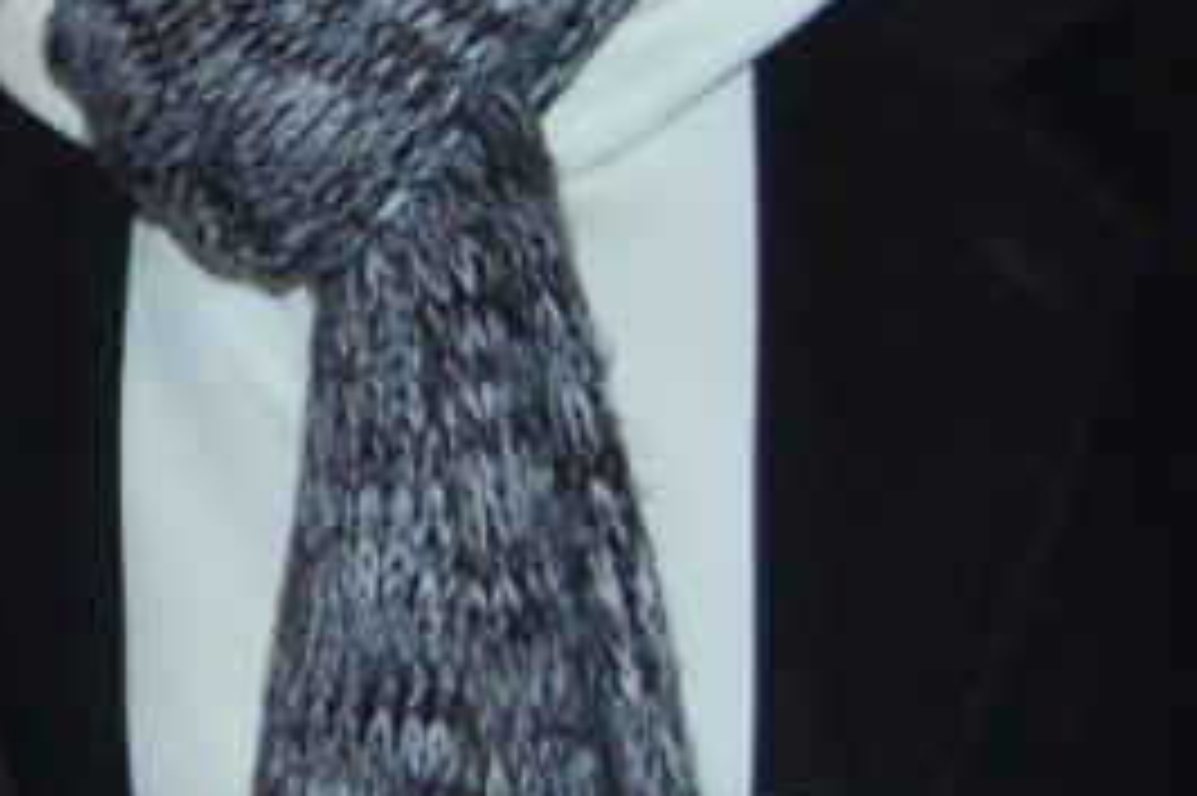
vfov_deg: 11.1
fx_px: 4054
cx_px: -148
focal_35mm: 122
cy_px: 40
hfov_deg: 16.3
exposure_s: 1/60
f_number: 4
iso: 400
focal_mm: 24
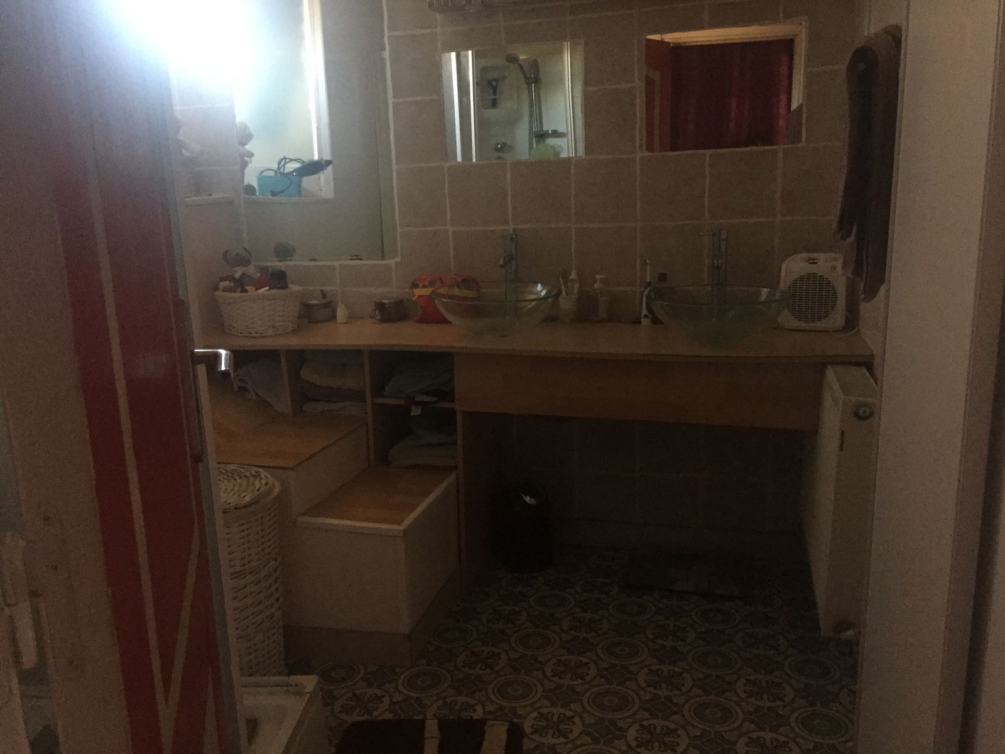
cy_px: 377
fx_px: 842
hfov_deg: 61.7
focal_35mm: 29
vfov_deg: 48.2
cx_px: 502
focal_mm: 4.15
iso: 320
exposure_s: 1/17
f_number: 2.2
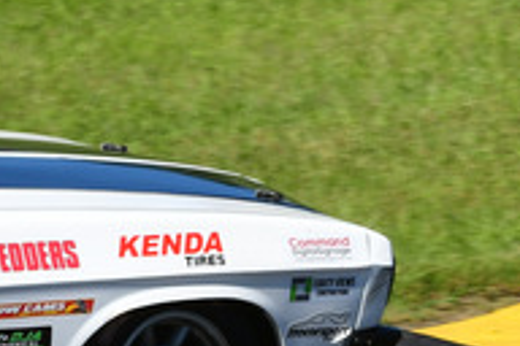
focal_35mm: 1310
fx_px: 18921
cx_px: -479
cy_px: 32
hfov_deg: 1.6
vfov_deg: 1.0
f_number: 13
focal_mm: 210
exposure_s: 1/640
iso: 500
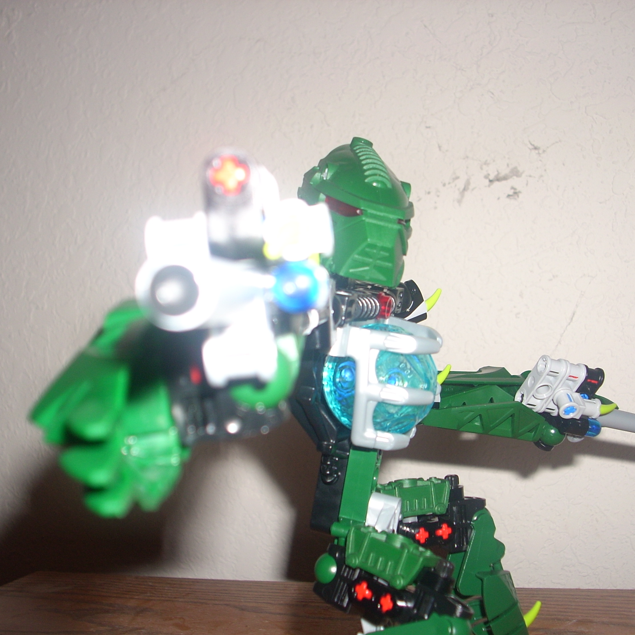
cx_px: 366
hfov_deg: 38.3
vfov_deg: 38.3
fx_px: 913
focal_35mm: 44
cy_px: 317
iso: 64
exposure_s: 1/60
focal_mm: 6.2
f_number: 2.8
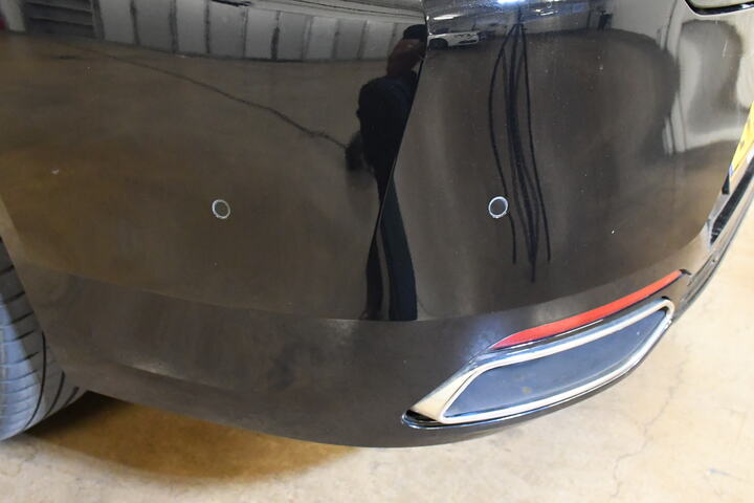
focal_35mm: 36
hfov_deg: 53.1
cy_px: 252
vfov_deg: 36.9
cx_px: 377
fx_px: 754
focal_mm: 18
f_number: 5
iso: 10000
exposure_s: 1/100
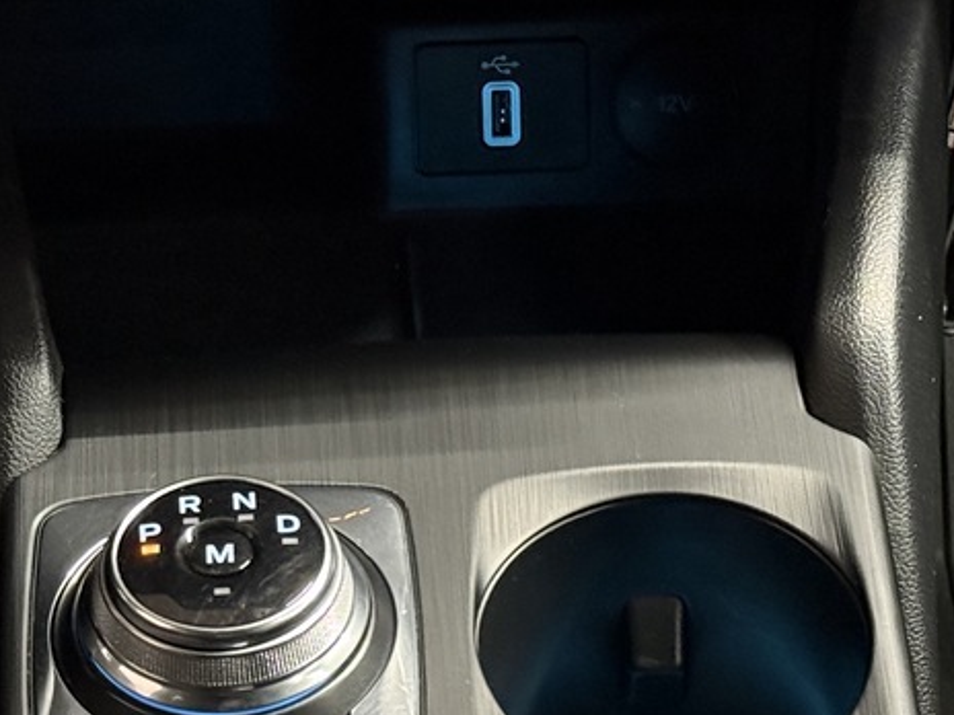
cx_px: 411
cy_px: 581
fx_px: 4106
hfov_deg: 13.2
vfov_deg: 9.9
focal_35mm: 149
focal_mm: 6.76
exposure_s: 1/27
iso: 640
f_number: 1.78
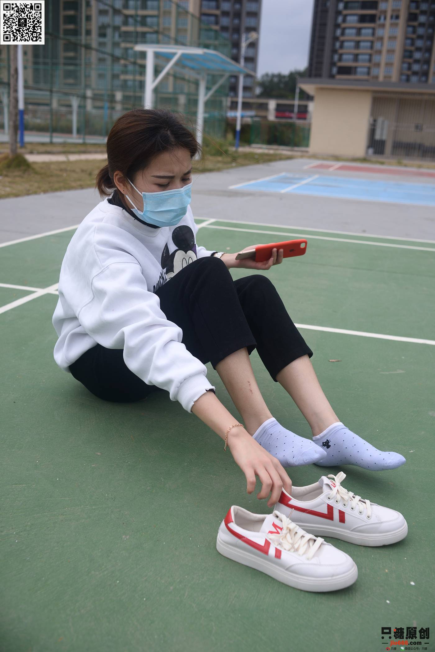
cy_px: 326
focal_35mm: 35
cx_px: 218
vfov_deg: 54.4
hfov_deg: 37.9
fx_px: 634
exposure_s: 1/500
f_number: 5.6
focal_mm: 35
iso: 125
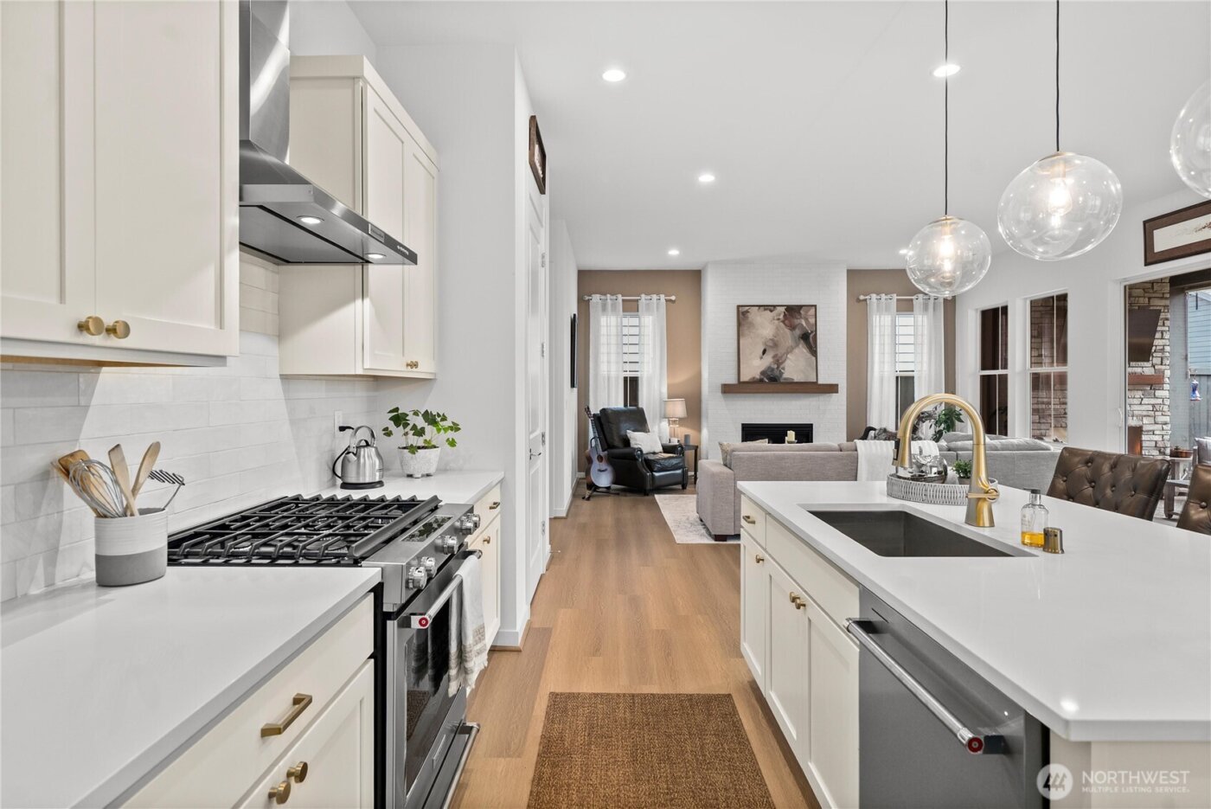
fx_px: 572
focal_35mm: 17
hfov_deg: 93.2
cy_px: 404
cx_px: 606
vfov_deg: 70.5
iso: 1000
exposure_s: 1/6
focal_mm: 17
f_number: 7.1
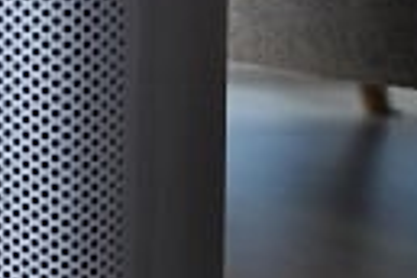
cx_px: -453
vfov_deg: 7.5
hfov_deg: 10.3
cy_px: -19
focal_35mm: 181
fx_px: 2096
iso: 800
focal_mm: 39
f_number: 4
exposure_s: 1/100
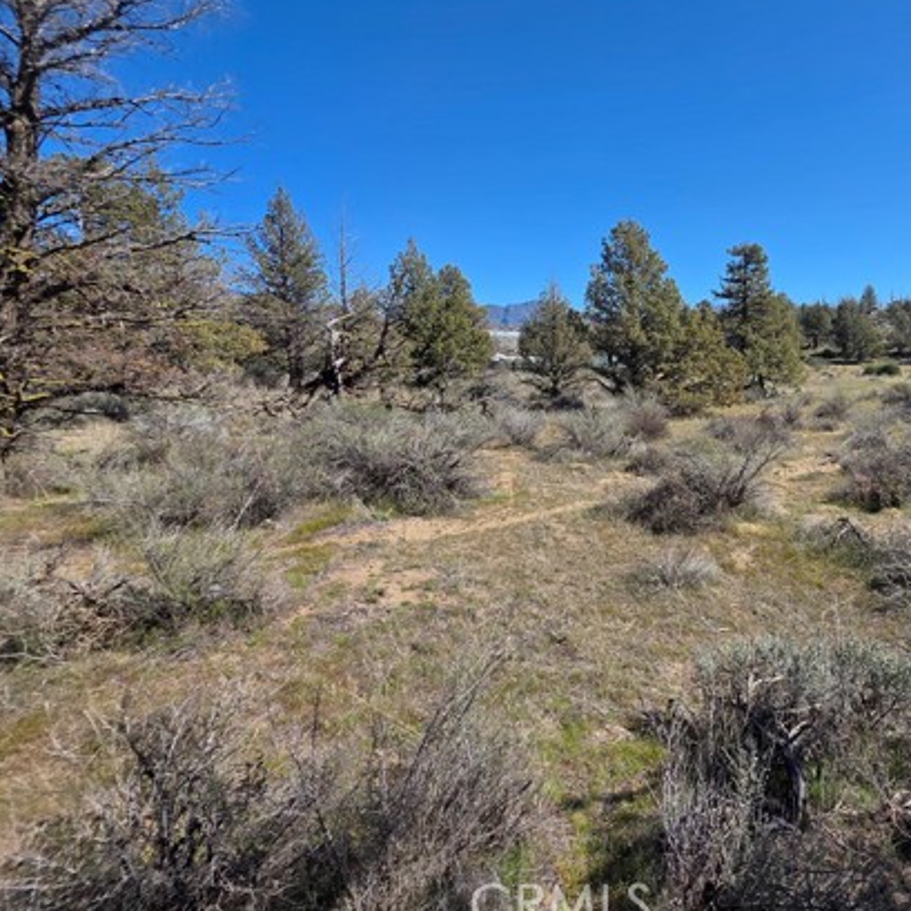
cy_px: 401
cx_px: 679
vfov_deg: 80.4
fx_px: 536
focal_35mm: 18
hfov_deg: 75.1
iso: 40
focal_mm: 2.2
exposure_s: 1/1946
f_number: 1.9
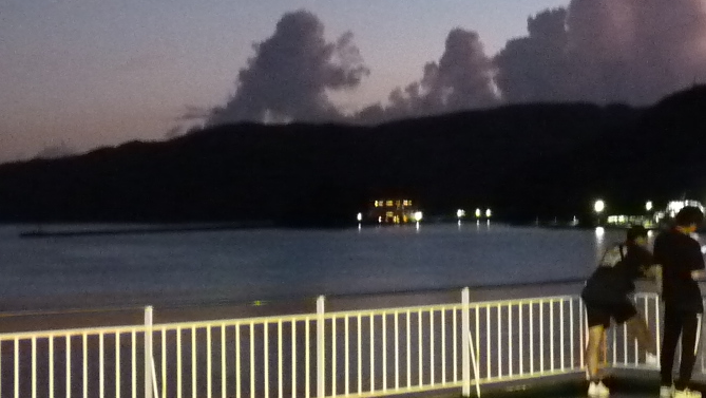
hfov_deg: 23.2
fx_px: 1686
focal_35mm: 90
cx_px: 600
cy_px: 145
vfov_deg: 13.4
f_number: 2.8
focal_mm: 4.8
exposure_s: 1/6
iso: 800
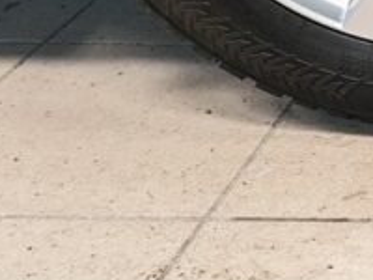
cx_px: 852
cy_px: -90
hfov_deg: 13.2
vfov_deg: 12.2
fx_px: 1271
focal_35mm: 118
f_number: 1.6
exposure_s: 1/50
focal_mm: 5.4
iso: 125
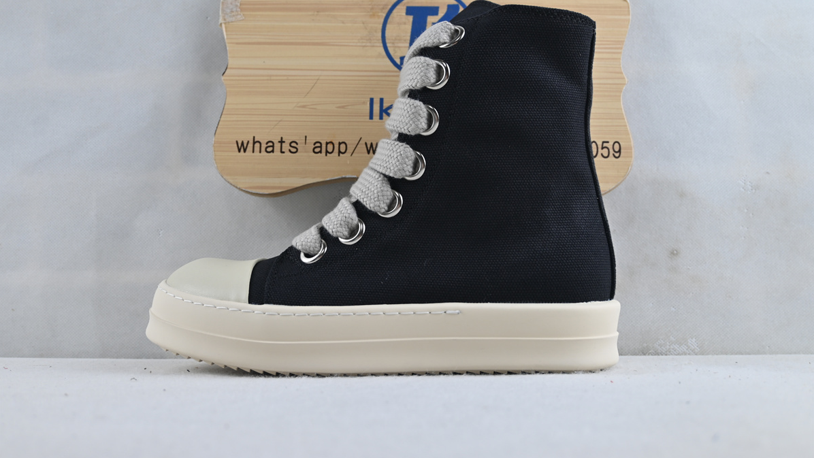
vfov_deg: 29.0
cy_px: 201
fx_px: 885
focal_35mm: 41
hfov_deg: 49.4
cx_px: 407
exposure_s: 1/50
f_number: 4.5
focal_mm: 26
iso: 100
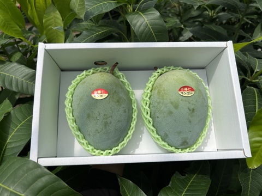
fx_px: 197
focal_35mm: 26
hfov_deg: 67.3
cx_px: 131
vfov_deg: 53.1
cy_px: 98
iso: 50
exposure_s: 1/4630
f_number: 1.5
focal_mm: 5.7
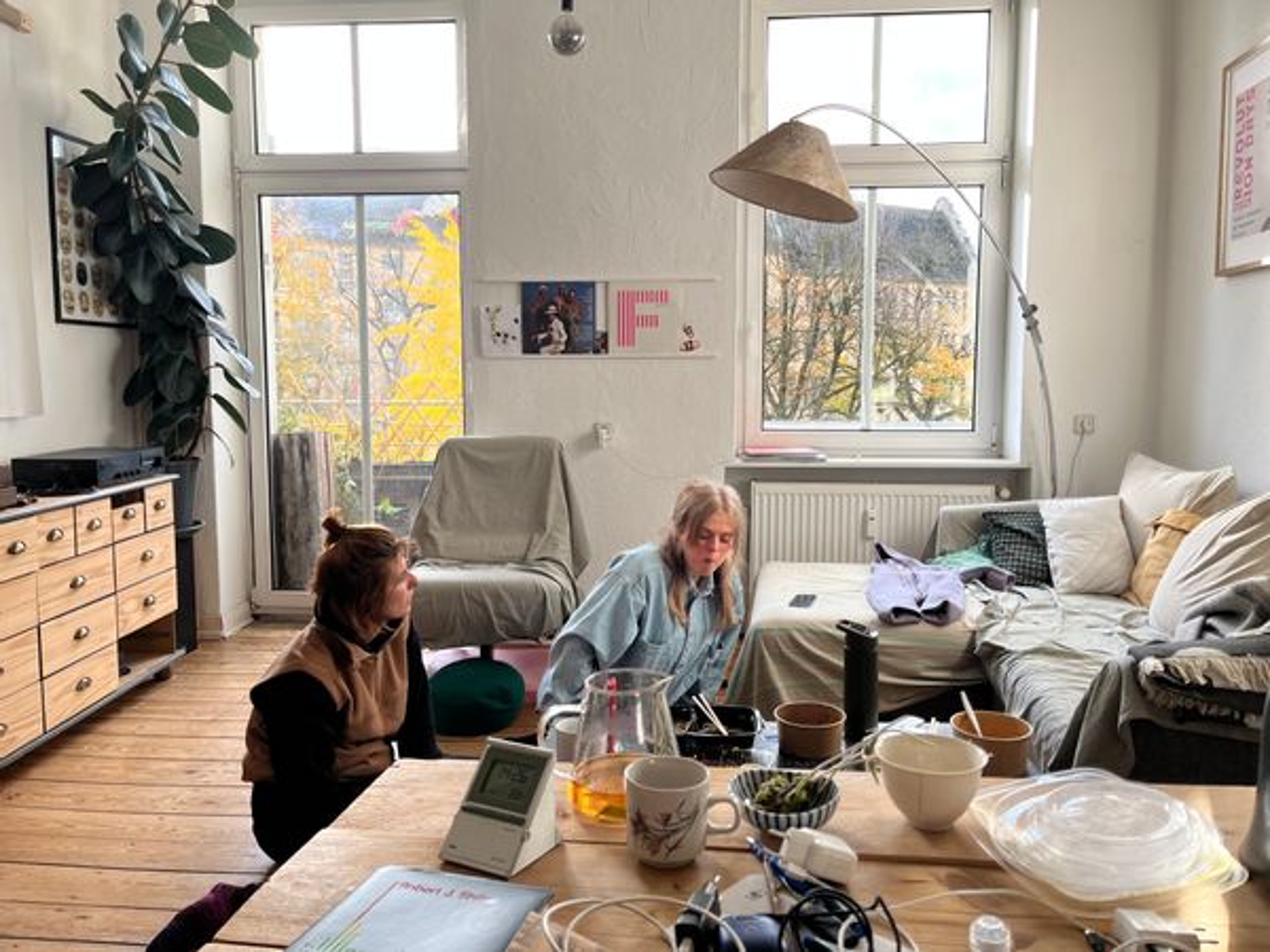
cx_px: 635
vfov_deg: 53.1
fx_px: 954
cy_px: 476
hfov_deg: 67.3
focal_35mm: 26
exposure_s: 1/164
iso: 40
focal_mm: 5.1
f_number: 1.6
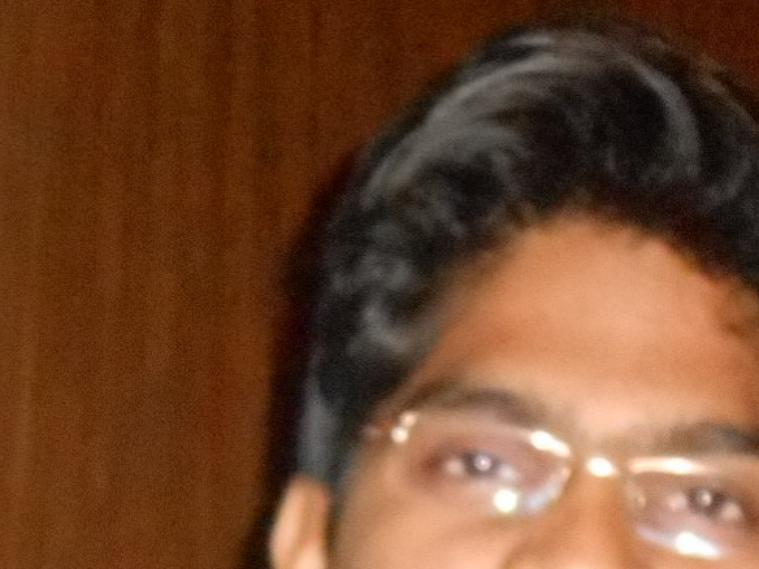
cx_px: 276
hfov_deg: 7.8
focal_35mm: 255
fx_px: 5591
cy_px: 729
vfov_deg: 5.8
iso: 1600
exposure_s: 1/60
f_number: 4.6
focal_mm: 16.5
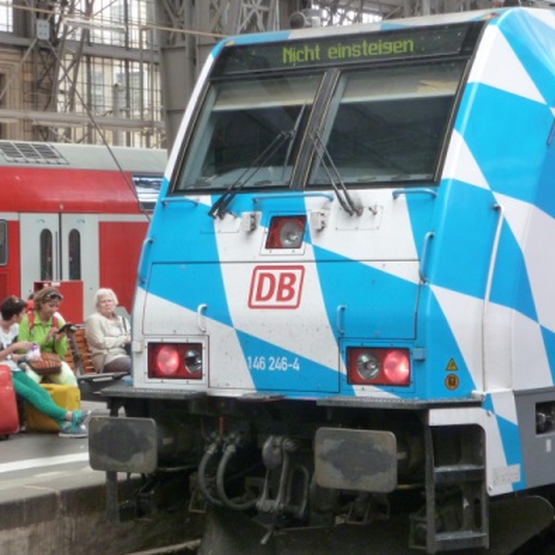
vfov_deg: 17.1
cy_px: 236
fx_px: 1850
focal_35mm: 102
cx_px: 299
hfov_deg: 17.1
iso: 400
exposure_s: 1/50
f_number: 4.7
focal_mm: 13.6
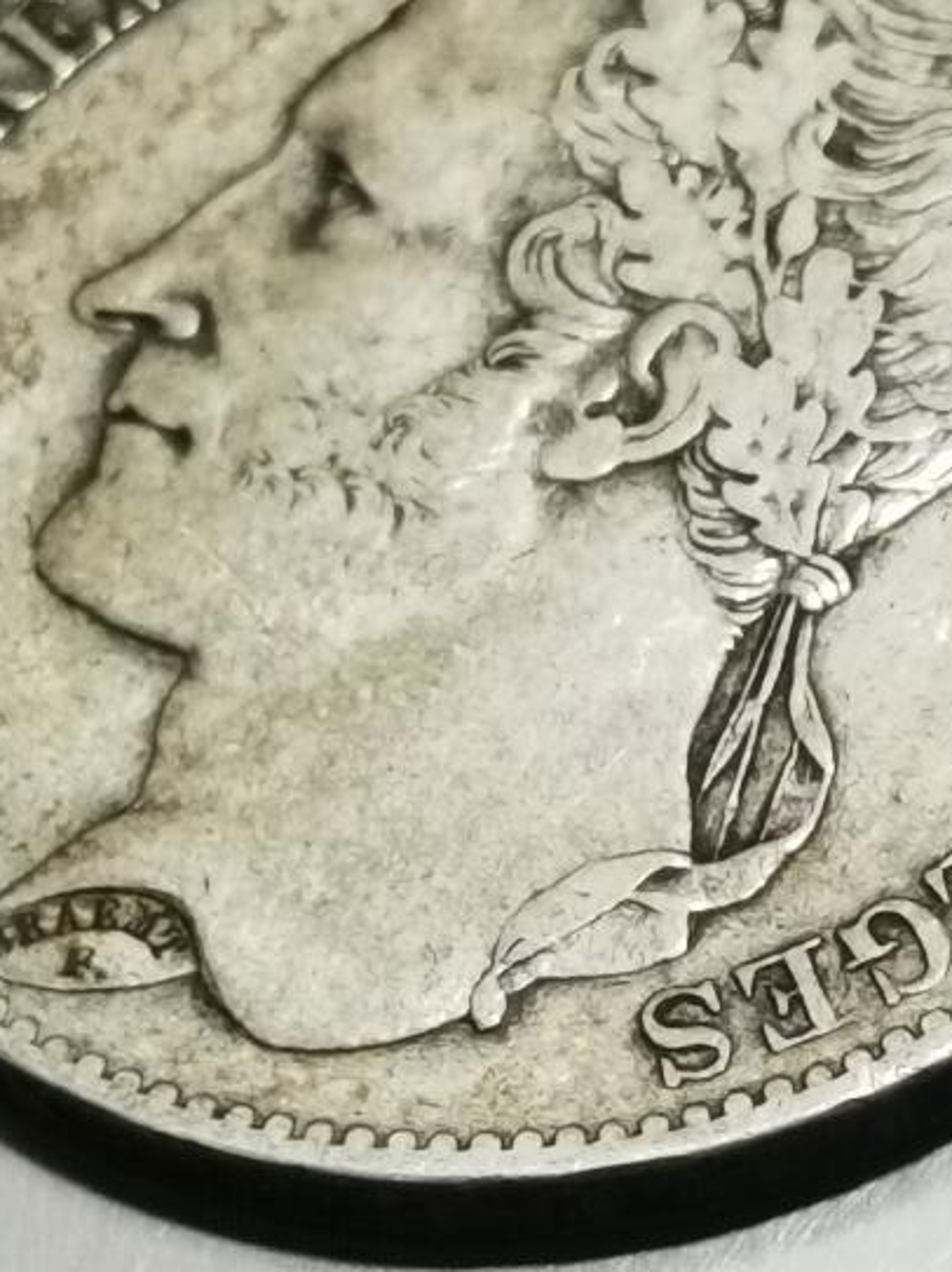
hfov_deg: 6.9
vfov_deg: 9.1
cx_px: 807
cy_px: 1150
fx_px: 7927
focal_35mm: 216
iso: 125
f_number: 1.9
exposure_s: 1/100
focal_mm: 6.67
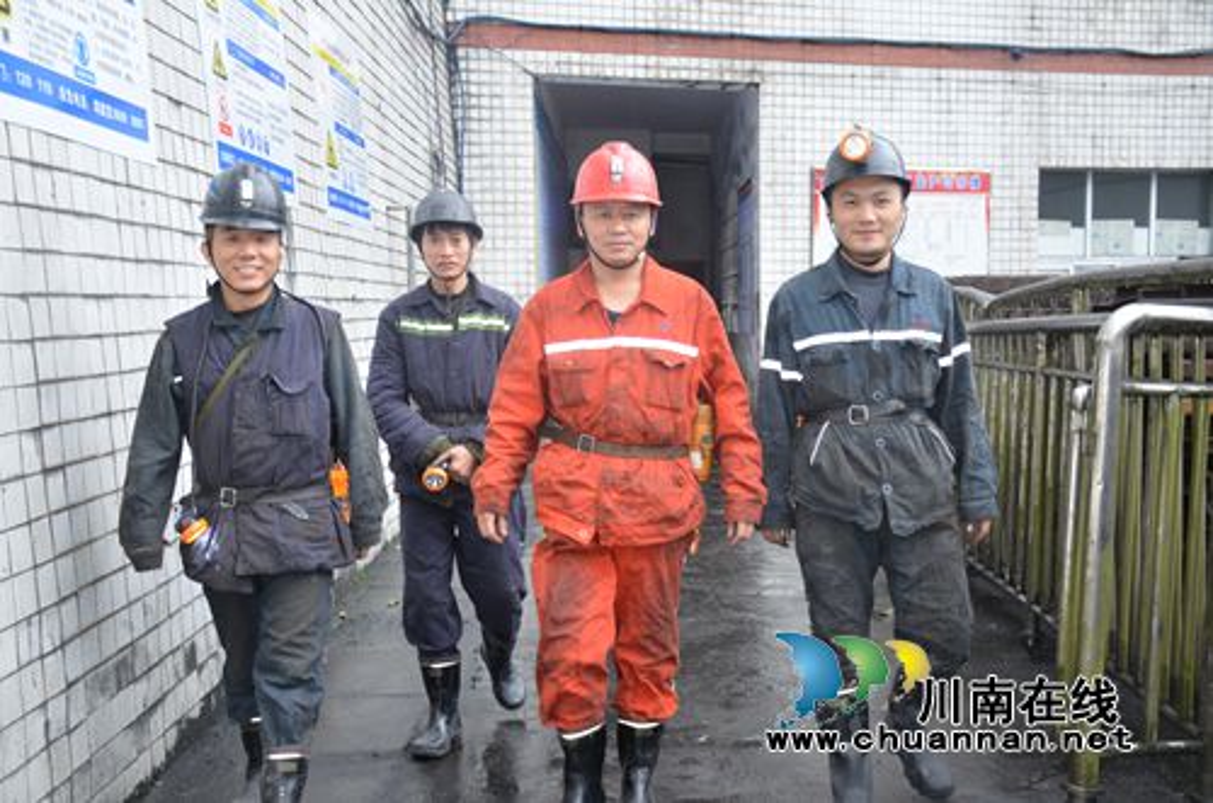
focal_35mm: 39
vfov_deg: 34.1
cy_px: 402
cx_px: 606
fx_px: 1311
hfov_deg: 49.6
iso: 400
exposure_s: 1/100
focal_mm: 26
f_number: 3.8
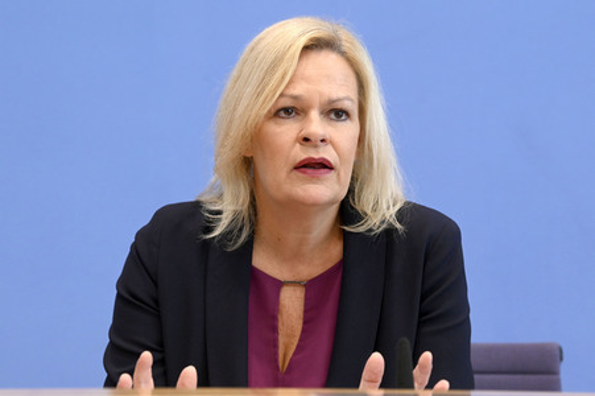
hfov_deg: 18.6
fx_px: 1817
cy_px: 198
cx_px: 298
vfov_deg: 12.4
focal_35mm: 110
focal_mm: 110
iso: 3200
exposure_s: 1/500
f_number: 5.6
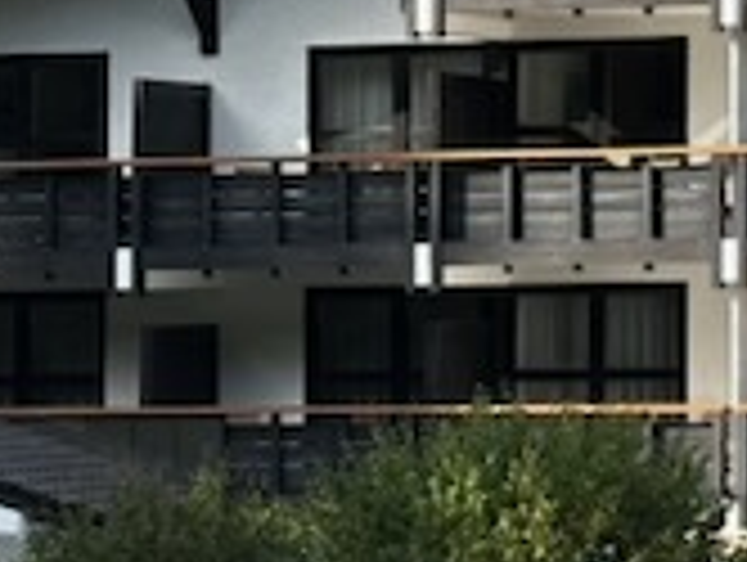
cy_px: -162
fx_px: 4992
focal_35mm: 231
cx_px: 981
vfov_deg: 6.4
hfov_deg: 8.4
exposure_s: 1/1157
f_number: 1.78
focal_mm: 6.86
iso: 64
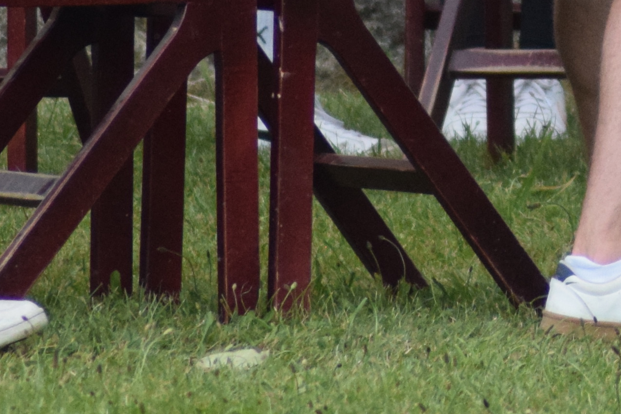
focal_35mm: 1159
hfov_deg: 1.8
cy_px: -416
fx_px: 19997
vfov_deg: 1.2
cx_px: 742
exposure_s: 1/500
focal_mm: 165
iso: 1400
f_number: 4.5
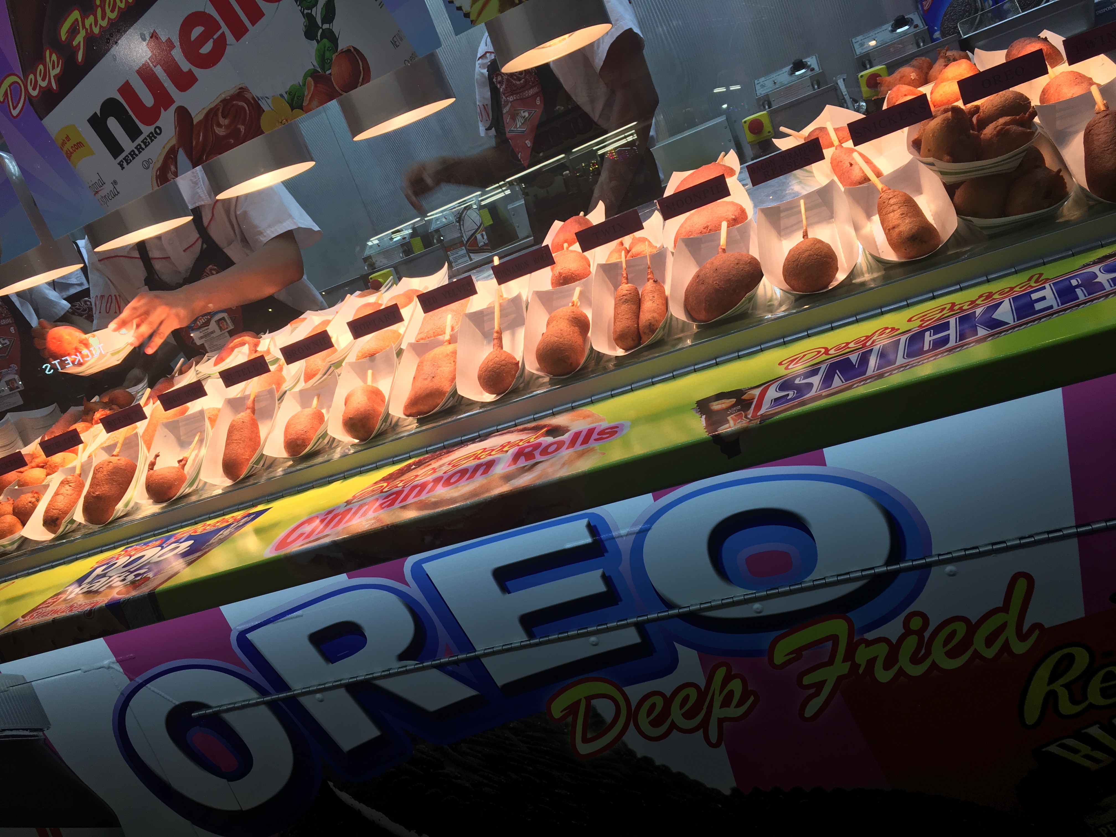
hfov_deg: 61.7
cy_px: 418
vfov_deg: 48.2
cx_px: 558
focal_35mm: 29
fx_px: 935
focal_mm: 4.15
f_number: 2.2
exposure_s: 1/120
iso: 32
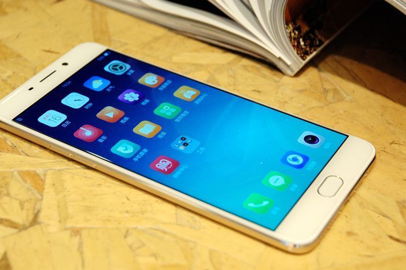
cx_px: 178
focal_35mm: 94
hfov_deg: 21.7
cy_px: 101
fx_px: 1059
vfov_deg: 14.5
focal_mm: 44
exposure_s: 1/100
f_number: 4.5
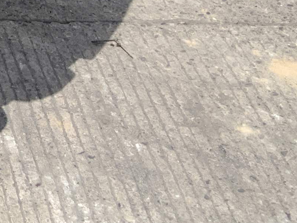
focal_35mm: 147
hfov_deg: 12.5
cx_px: -205
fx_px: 1262
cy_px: -307
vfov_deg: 9.1
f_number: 1.8
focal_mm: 3
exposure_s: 1/1342
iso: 16
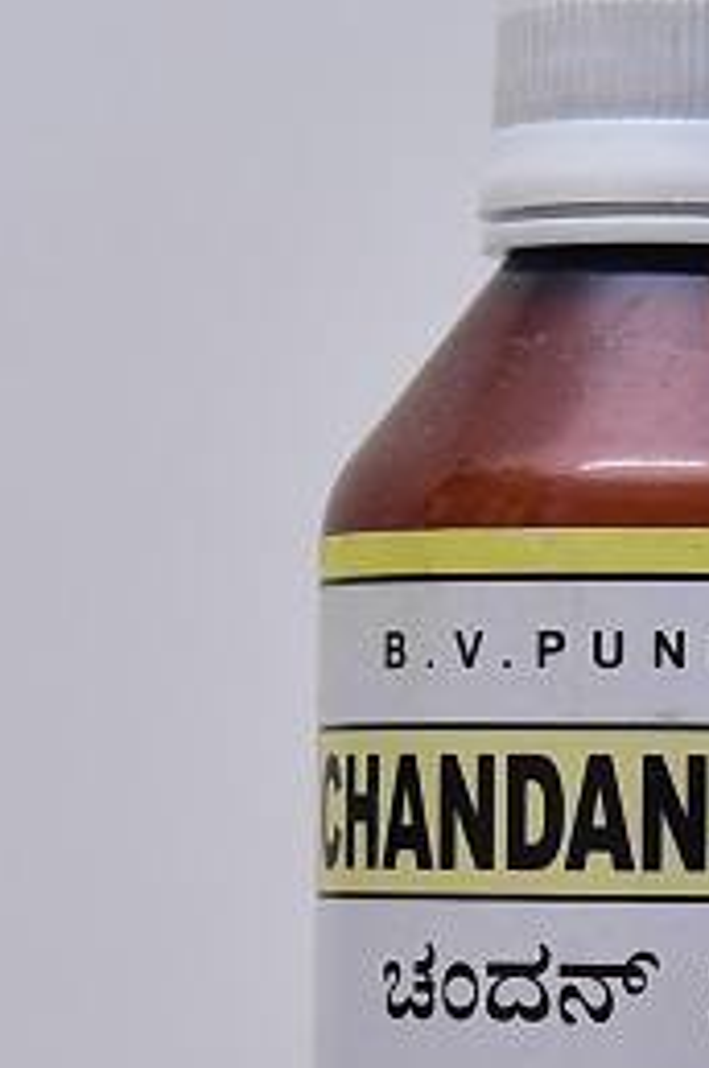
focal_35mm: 118
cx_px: 684
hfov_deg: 11.5
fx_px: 3495
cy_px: 878
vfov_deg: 17.2
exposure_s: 1/160
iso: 1250
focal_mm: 58
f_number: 4.5
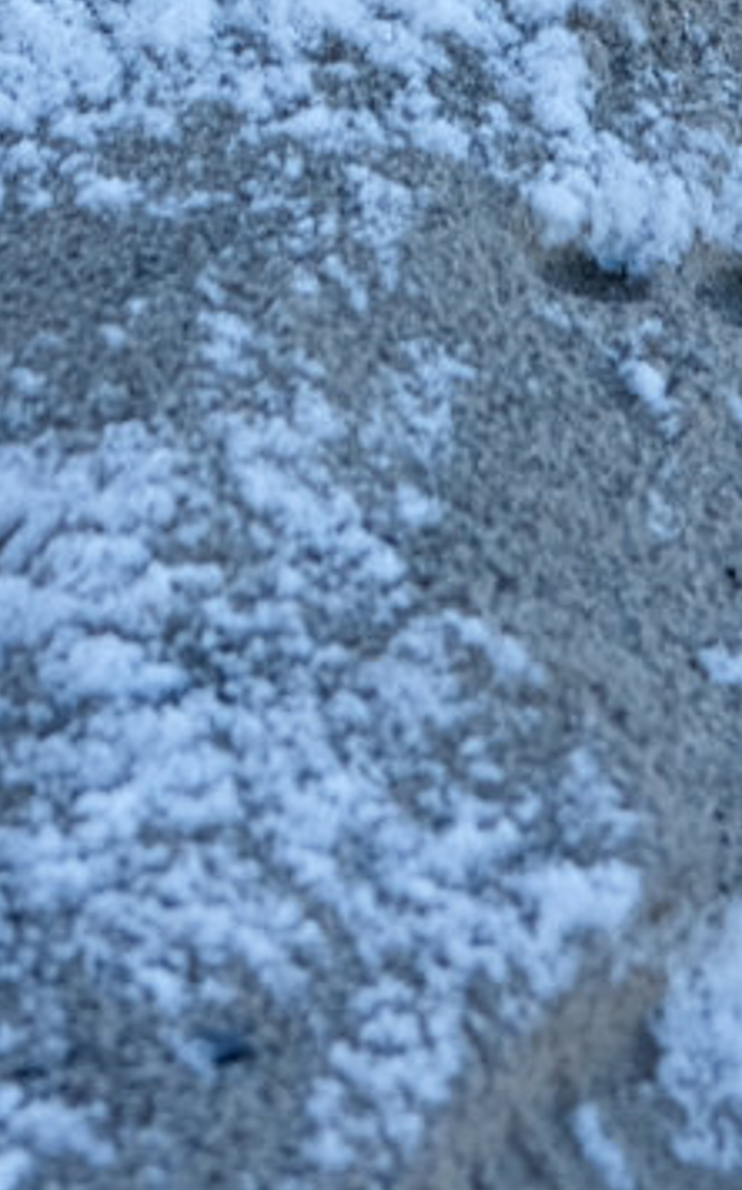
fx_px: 7875
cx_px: 282
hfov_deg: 5.4
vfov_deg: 8.3
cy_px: -943
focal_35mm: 243
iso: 100
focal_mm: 35
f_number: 4
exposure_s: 1/200
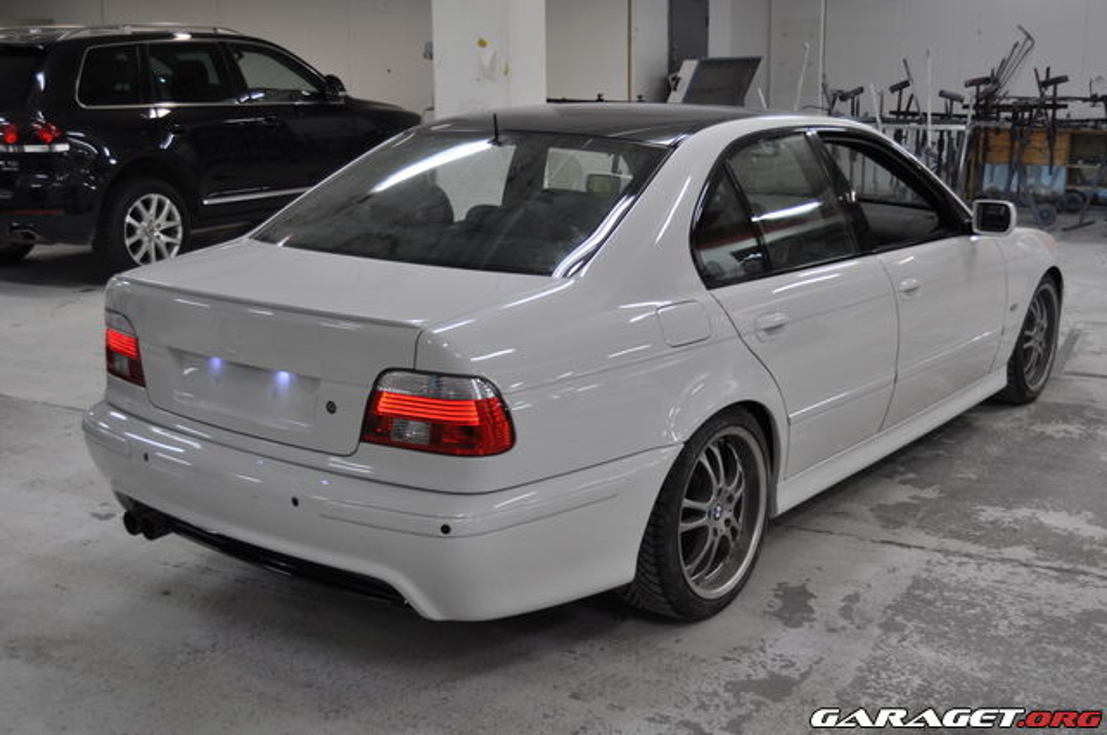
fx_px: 1290
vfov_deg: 31.8
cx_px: 554
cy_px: 368
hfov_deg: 46.5
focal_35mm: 42
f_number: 4
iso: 500
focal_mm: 28
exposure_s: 1/80
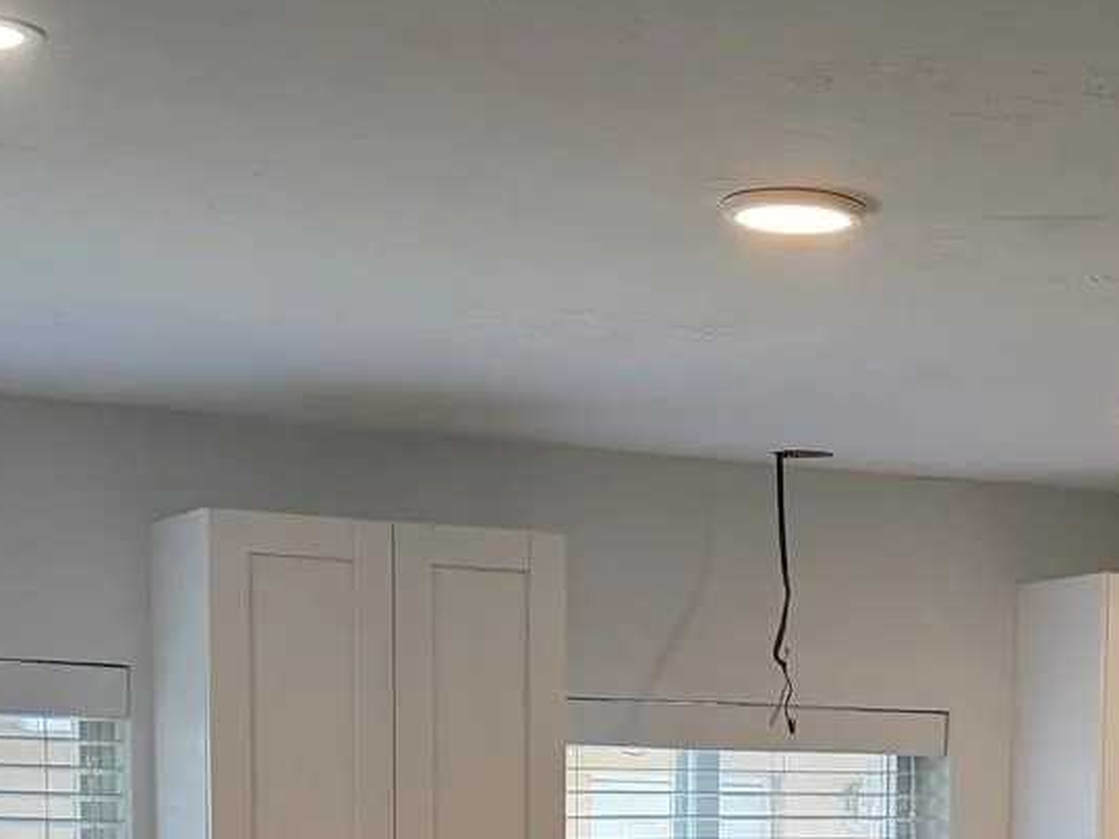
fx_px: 2942
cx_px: 850
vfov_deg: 15.5
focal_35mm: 91
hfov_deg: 21.3
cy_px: 1088
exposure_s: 1/165
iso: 80
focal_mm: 6.76
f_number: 1.78
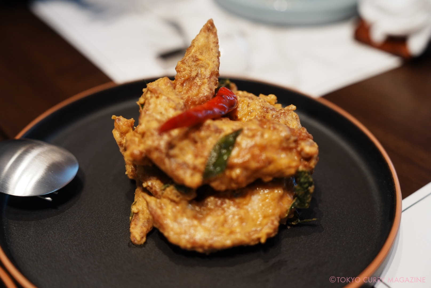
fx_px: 575
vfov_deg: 28.1
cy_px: 144
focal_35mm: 48
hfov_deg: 41.1
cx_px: 216
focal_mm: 48
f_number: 2.8
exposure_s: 1/500
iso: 640
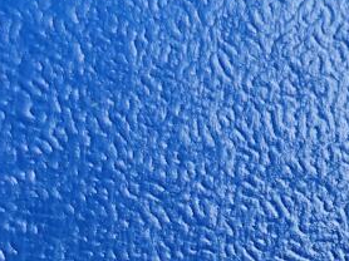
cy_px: 479
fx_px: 2488
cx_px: 687
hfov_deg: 7.7
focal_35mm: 247
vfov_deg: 5.9
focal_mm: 5.84
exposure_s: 1/100
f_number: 1.6
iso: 64
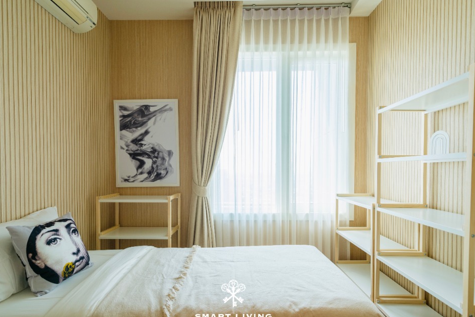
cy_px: 160
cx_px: 243
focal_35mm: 17
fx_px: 224
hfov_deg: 93.3
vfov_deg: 70.5
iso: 100
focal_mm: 16
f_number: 4
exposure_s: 1/60
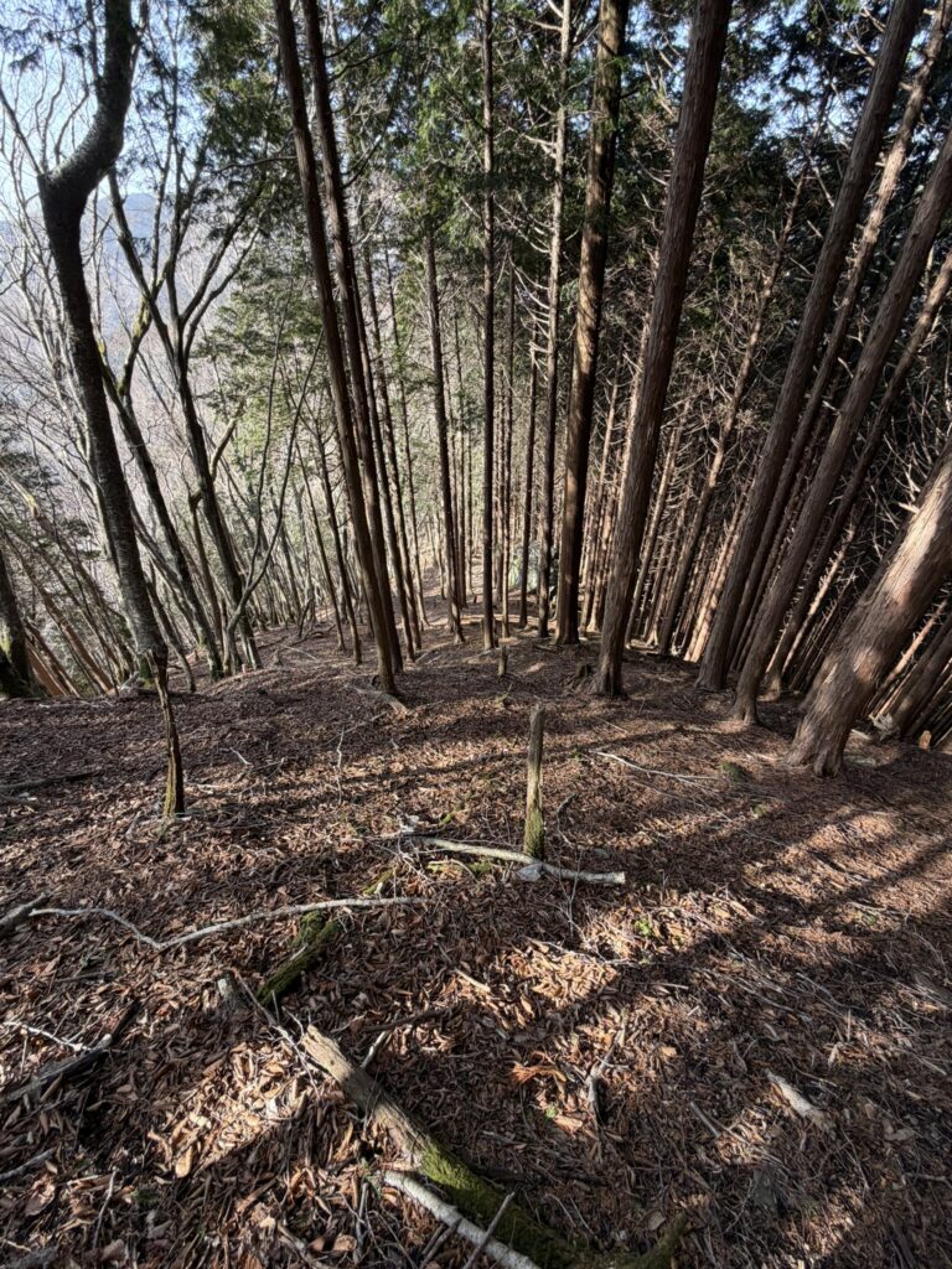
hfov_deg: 85.7
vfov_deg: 102.1
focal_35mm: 14
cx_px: 476
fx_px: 513
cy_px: 634
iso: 80
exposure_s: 1/121
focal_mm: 2.22
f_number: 2.2
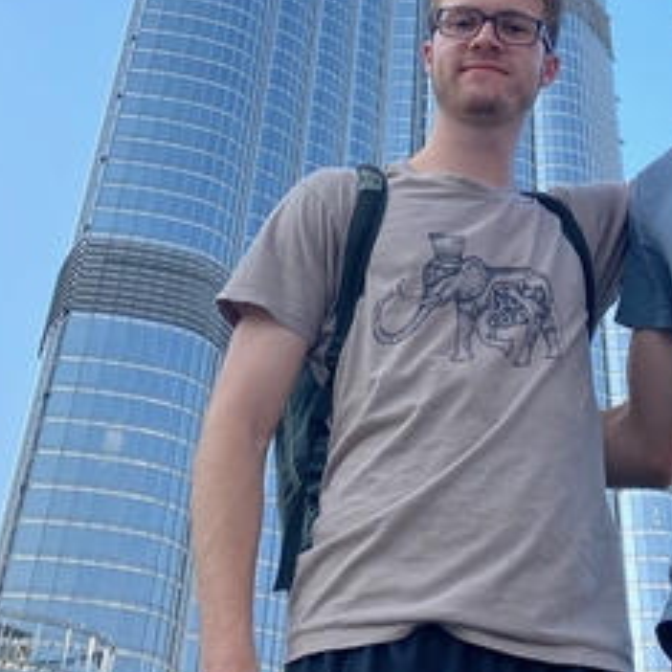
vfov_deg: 26.9
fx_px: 1296
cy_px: -55
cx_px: 488
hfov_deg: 28.7
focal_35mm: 59
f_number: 1.8
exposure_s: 1/1034
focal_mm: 4.25
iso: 32
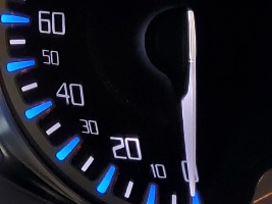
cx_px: -216
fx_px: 1225
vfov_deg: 9.4
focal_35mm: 156
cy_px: -14
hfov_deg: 11.7
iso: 55
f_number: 1.5
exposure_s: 1/60.2
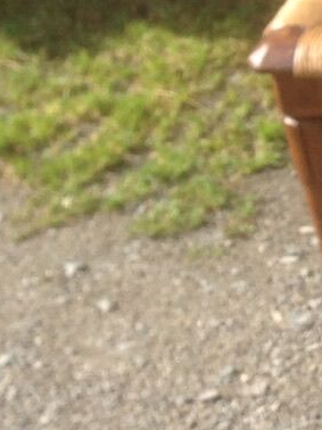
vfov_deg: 11.0
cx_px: 957
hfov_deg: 7.4
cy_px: 256
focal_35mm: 179
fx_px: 2223
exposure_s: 1/661
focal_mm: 4.12
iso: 50
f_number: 2.4
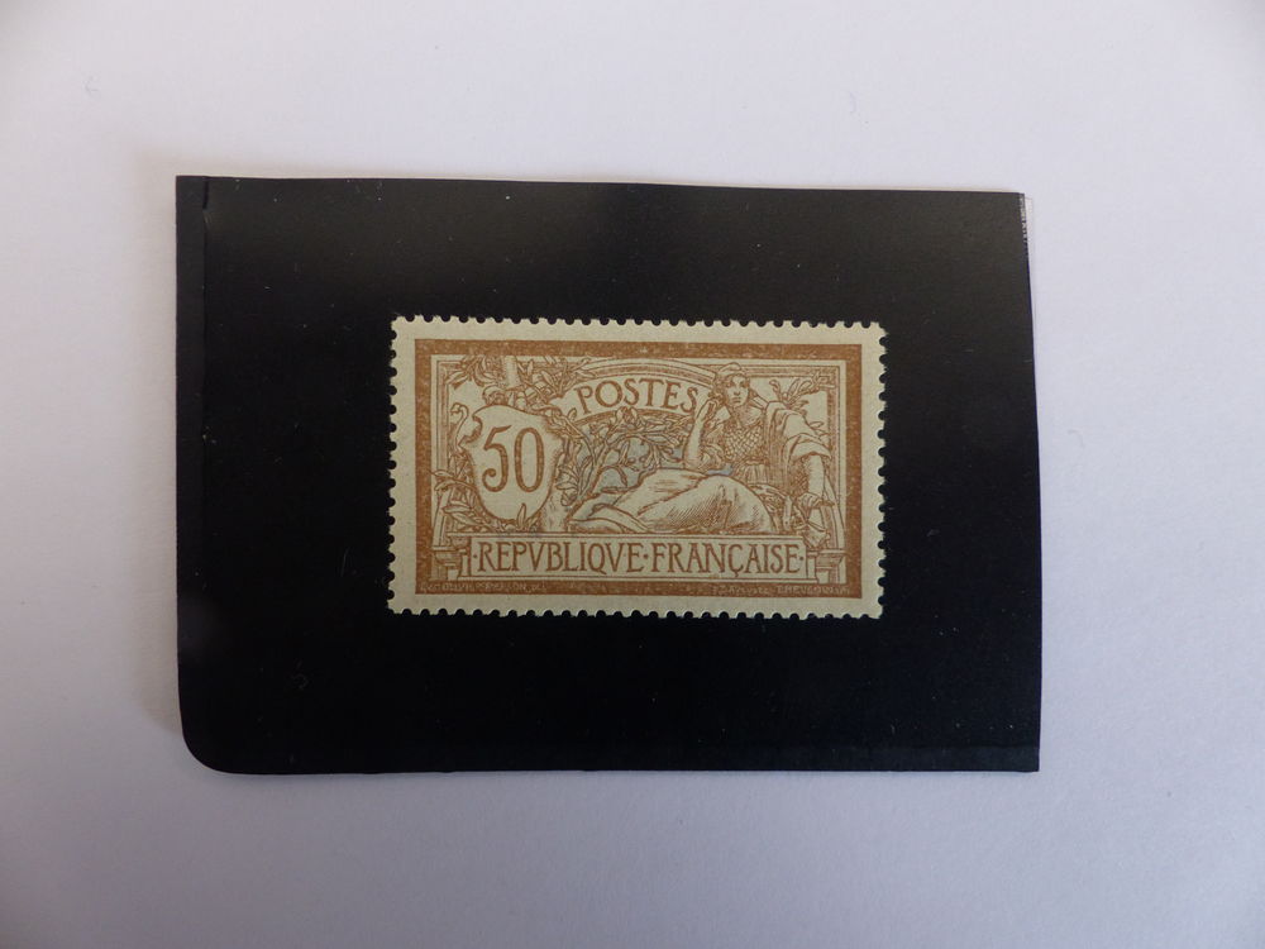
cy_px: 474
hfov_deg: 69.4
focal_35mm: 25
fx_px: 914
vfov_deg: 54.9
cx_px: 632
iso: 200
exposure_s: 1/60
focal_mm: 4.5
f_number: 2.8
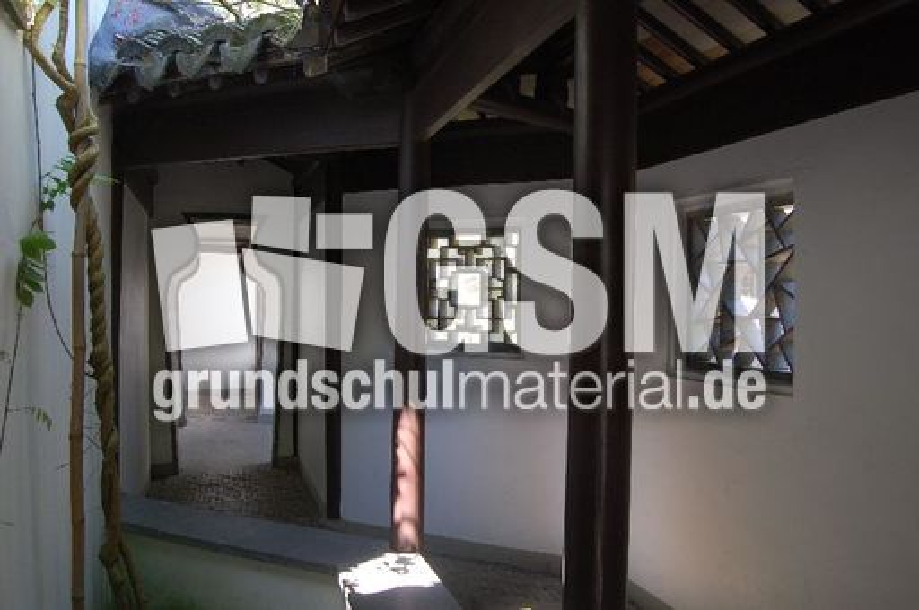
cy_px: 305
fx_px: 688
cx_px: 460
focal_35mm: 27
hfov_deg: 67.4
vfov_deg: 47.8
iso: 400
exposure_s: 1/40
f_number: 8
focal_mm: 18
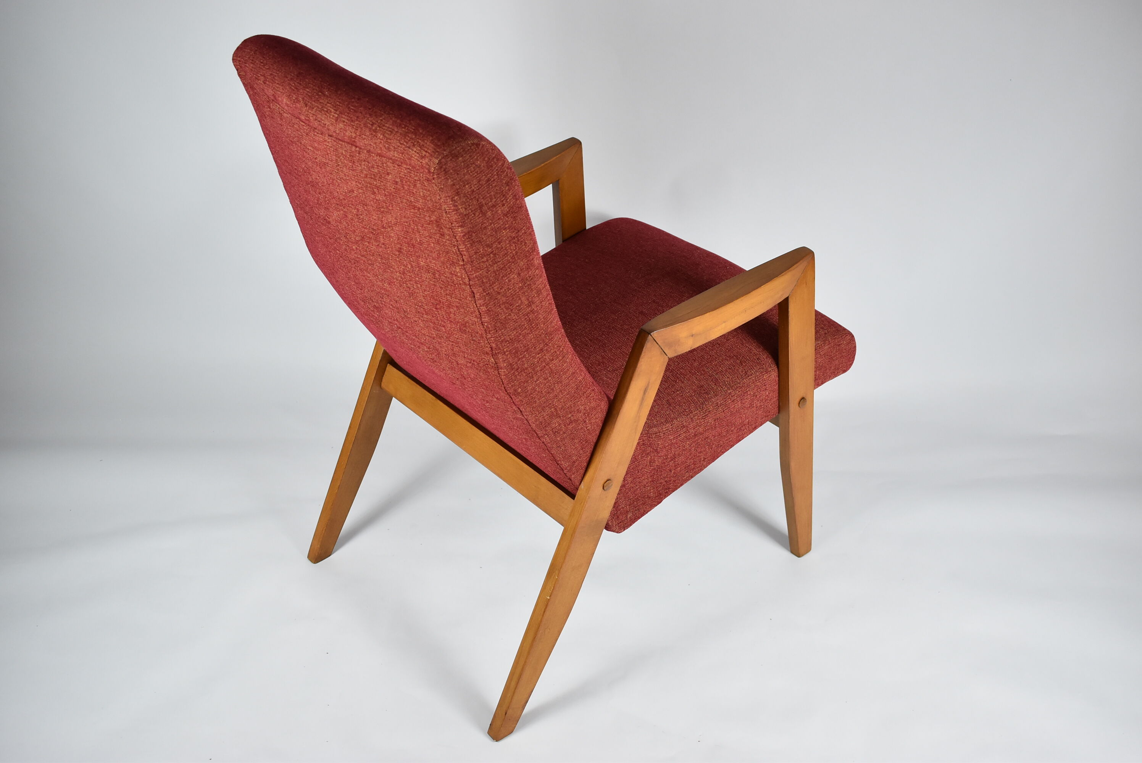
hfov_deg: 51.2
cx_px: 571
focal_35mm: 38
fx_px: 1190
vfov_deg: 35.6
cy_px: 382
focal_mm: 25
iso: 800
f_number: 4
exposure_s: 1/125
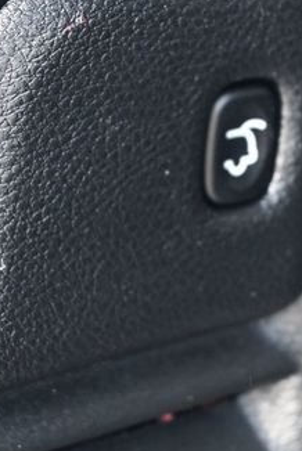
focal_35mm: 147
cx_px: 181
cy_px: 178
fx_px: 1846
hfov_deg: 9.4
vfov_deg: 13.9
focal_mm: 50
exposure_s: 1/100
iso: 3200
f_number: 6.3
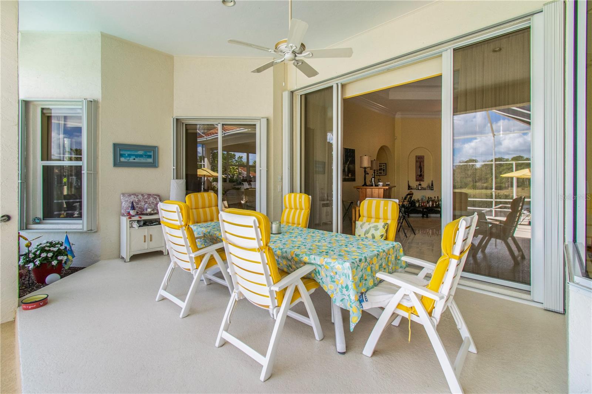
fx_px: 247
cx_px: 296
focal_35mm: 15
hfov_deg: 100.4
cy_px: 197
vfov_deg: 77.3
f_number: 10
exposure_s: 1/200
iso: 400
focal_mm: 10
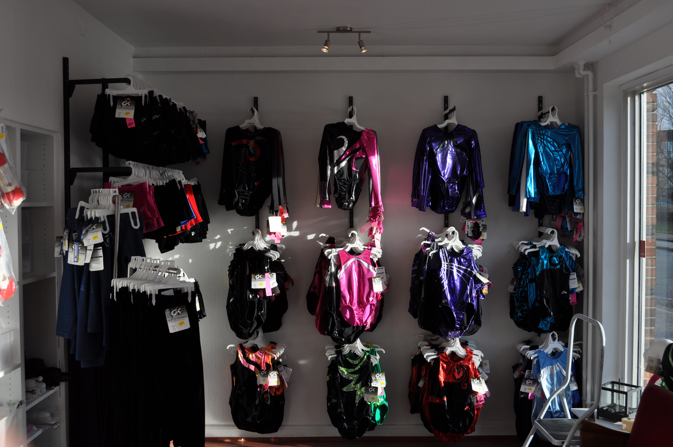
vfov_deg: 36.8
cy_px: 224
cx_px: 336
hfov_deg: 53.2
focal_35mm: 36
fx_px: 672
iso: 200
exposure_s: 1/200
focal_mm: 24
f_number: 7.1
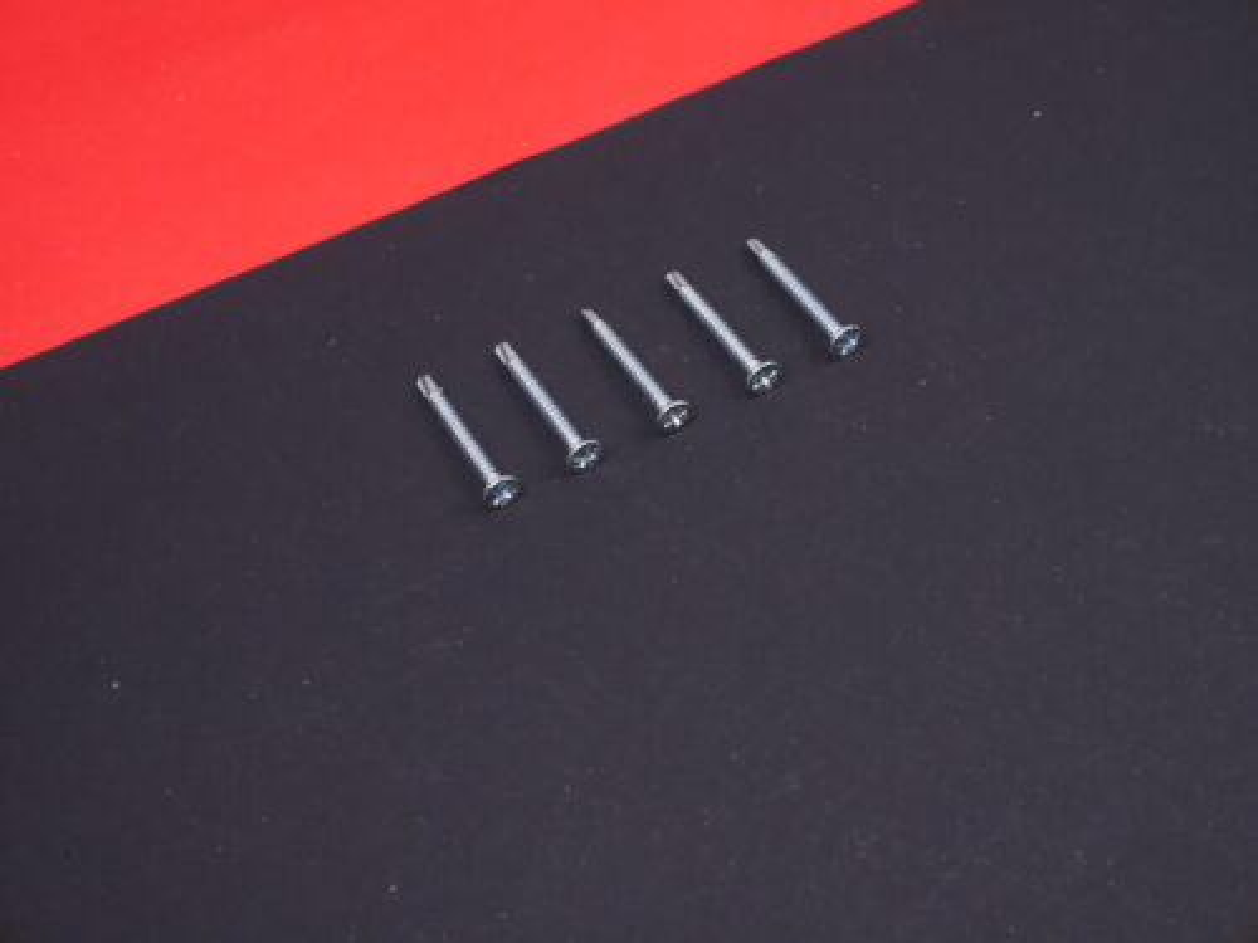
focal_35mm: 84
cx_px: 629
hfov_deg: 23.3
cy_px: 472
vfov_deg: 17.6
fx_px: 3053
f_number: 7.1
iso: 1000
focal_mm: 42
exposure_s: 1/30
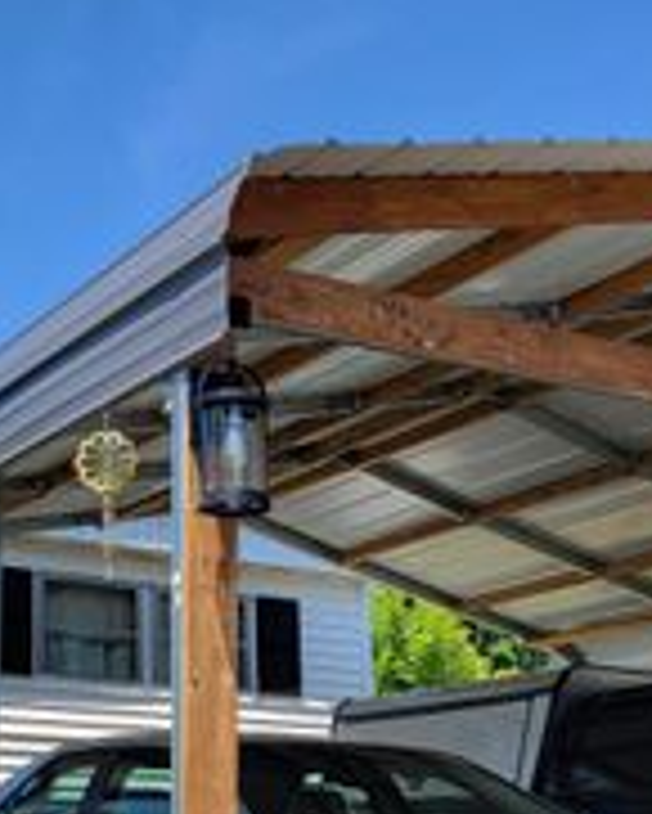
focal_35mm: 70
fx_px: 1687
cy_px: 749
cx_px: 256
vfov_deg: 26.1
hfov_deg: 21.8
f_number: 1.8
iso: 40
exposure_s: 1/1328
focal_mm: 5.4
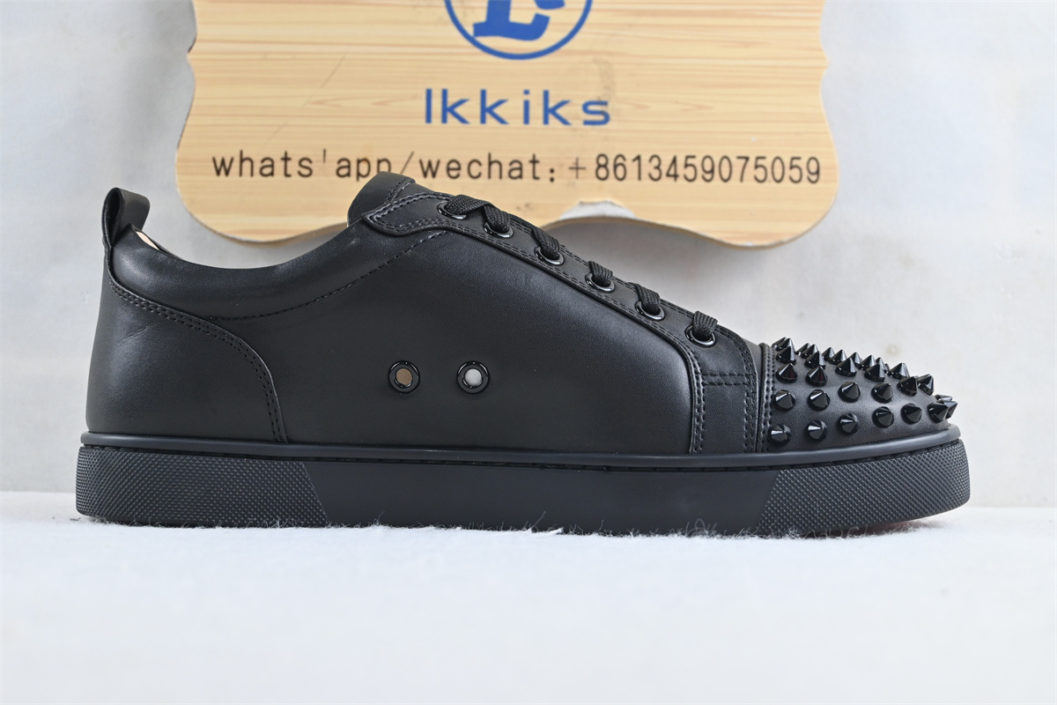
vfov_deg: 28.5
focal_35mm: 47
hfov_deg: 41.7
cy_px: 352
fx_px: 1387
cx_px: 528
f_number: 5
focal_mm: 31.5
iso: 320
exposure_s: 1/80
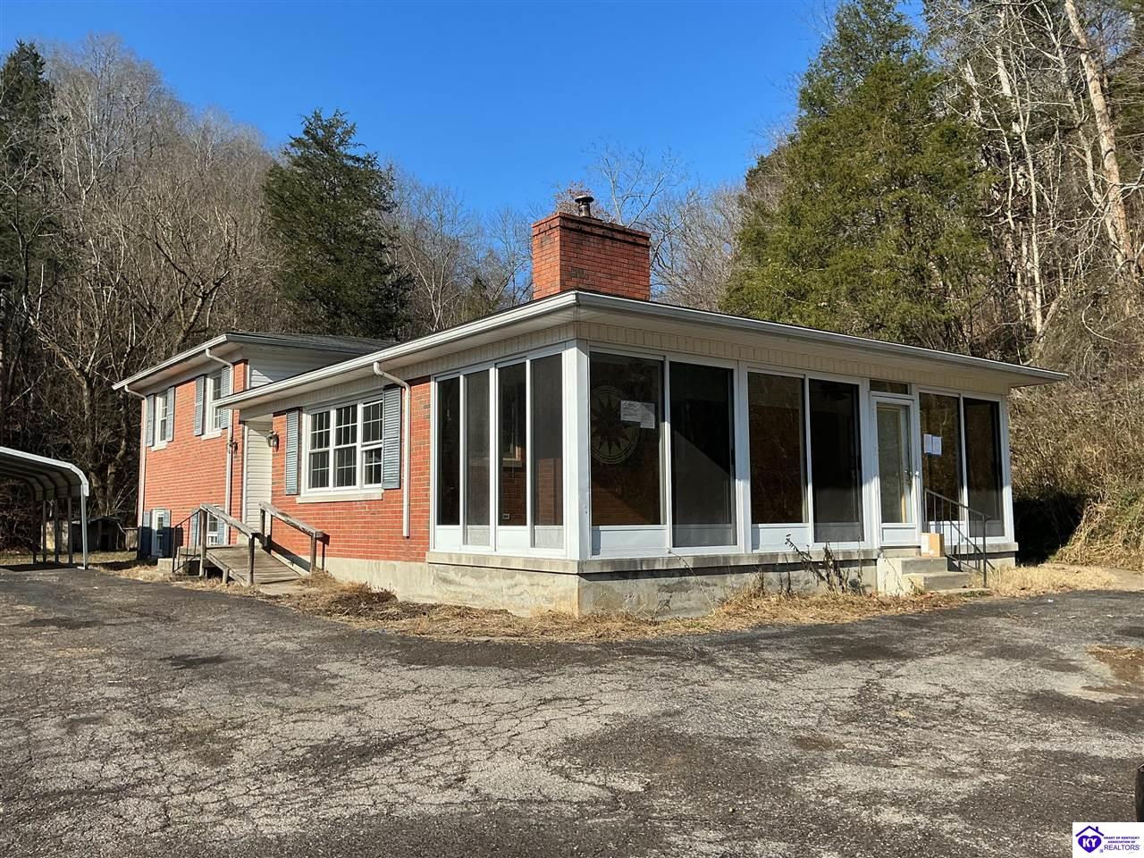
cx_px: 572
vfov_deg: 48.2
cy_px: 429
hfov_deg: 61.7
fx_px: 958
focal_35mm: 29
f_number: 1.8
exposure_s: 1/1675
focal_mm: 3
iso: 25
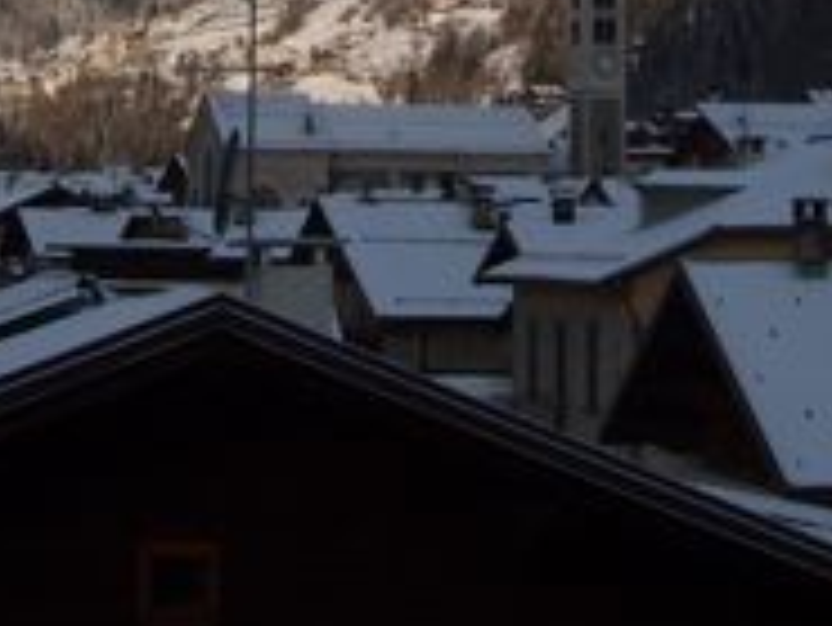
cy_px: -351
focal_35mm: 121
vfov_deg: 11.7
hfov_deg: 16.2
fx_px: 2910
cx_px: 261
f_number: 5.6
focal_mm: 5.7
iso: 64
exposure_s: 1/337
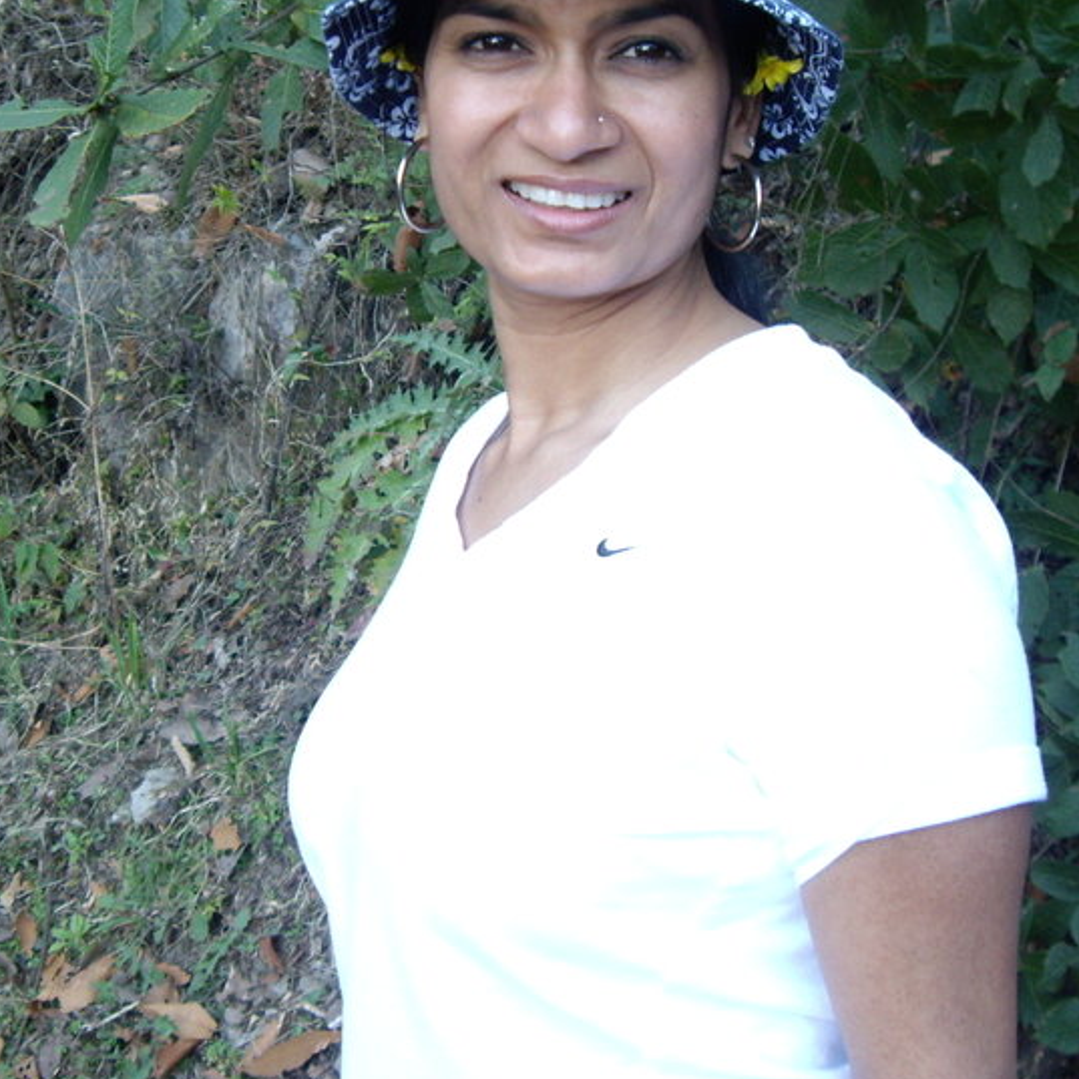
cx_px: 438
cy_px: 384
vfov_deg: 26.8
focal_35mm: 64
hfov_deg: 26.8
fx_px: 2257
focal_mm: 6.2
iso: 100
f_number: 2.7
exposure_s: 1/50
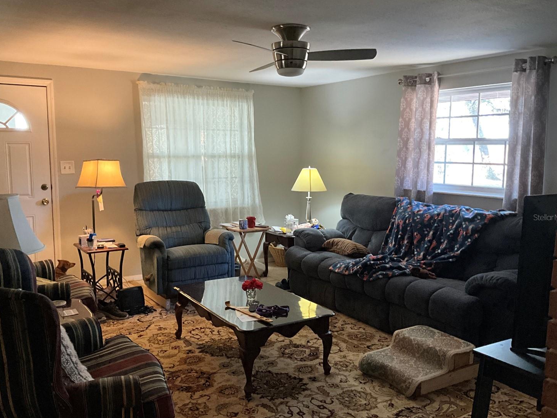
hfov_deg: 56.8
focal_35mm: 32
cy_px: 217
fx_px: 515
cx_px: 262
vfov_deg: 44.2
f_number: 1.8
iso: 200
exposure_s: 1/60
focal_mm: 3
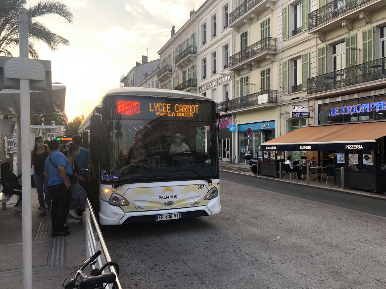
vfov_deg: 49.7
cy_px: 144
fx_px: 312
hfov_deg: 63.4
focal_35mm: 28
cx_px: 193
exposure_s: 1/141
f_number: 1.8
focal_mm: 4
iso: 20
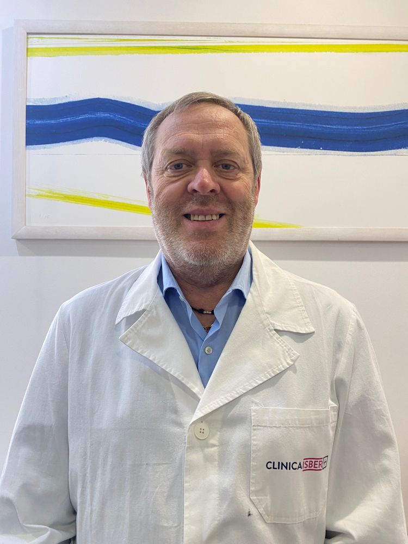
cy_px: 272
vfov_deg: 67.3
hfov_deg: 53.1
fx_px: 409
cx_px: 204
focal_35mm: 26
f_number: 1.8
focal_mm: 4.2
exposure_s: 1/50
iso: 80
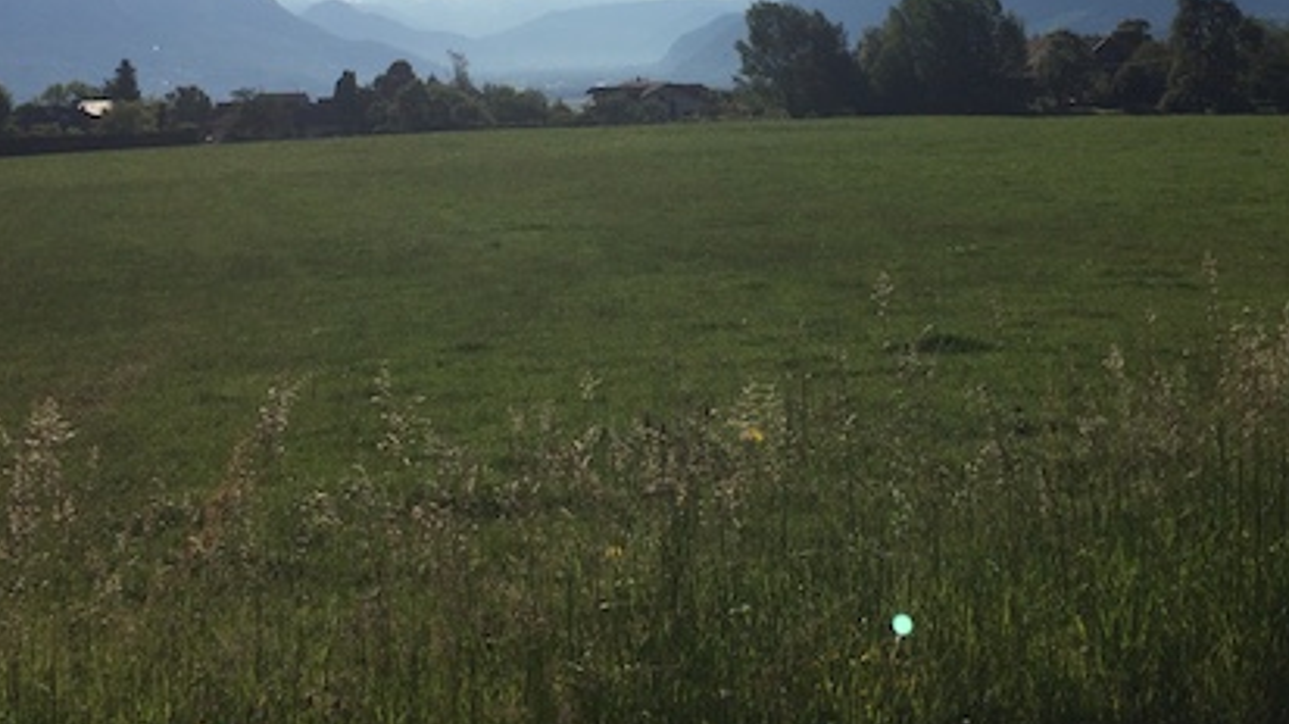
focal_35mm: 49
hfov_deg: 42.1
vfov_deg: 23.4
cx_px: 618
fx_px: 1674
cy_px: 9
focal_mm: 4.15
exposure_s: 1/6849
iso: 40
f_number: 2.2
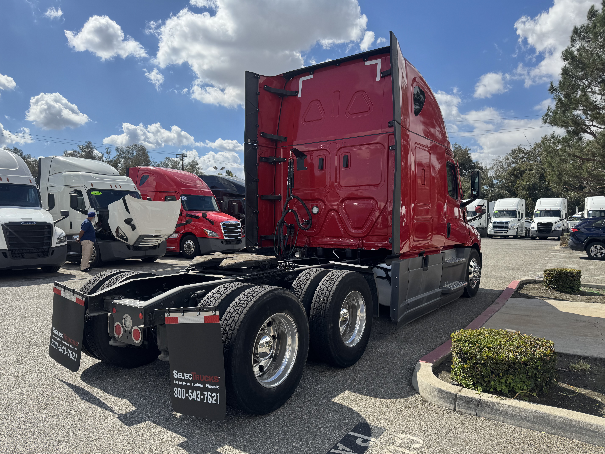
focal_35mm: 24
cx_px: 302
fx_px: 419
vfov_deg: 56.8
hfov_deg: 71.6
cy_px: 227
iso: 80
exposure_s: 1/4950
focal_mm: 6.76
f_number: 1.78
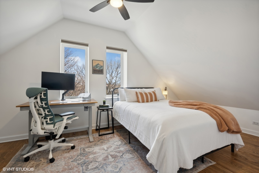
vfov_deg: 73.7
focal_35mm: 16
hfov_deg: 96.7
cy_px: 86
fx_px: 115
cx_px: 130
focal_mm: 16
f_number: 9.5
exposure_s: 1/10
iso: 200
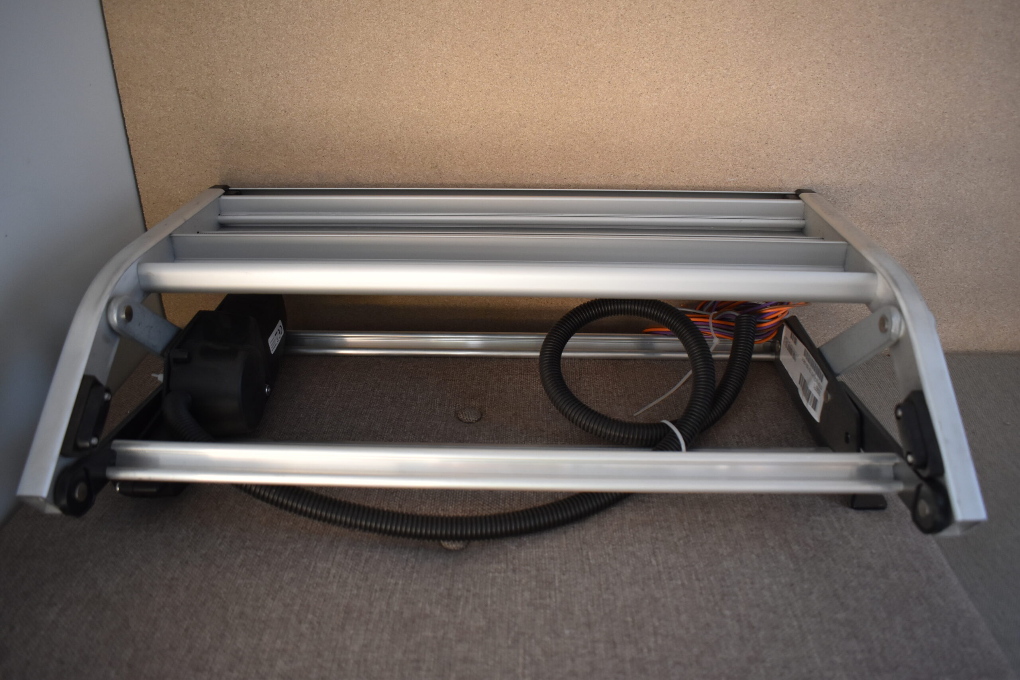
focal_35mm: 27
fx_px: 765
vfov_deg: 47.9
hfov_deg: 67.4
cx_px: 510
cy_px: 340
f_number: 3.5
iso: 800
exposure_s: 1/200
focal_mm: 18
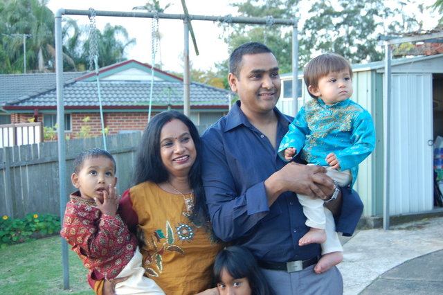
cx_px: 222
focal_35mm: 51
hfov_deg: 38.9
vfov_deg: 26.5
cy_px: 148
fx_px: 627
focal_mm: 34
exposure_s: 1/60
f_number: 4.5
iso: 400
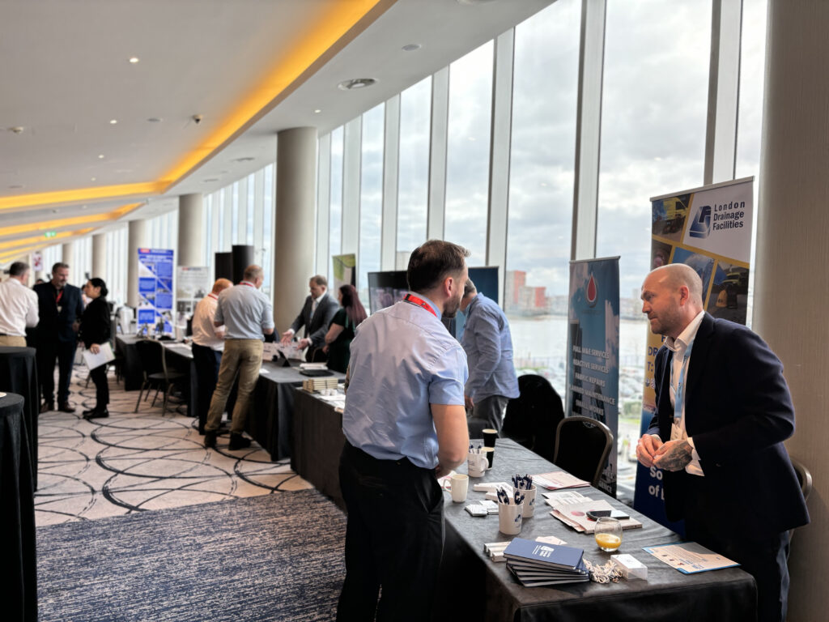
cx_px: 414
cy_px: 311
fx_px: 623
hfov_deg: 67.3
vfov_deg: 53.1
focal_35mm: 26
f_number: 1.6
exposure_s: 1/124
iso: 32
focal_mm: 5.96
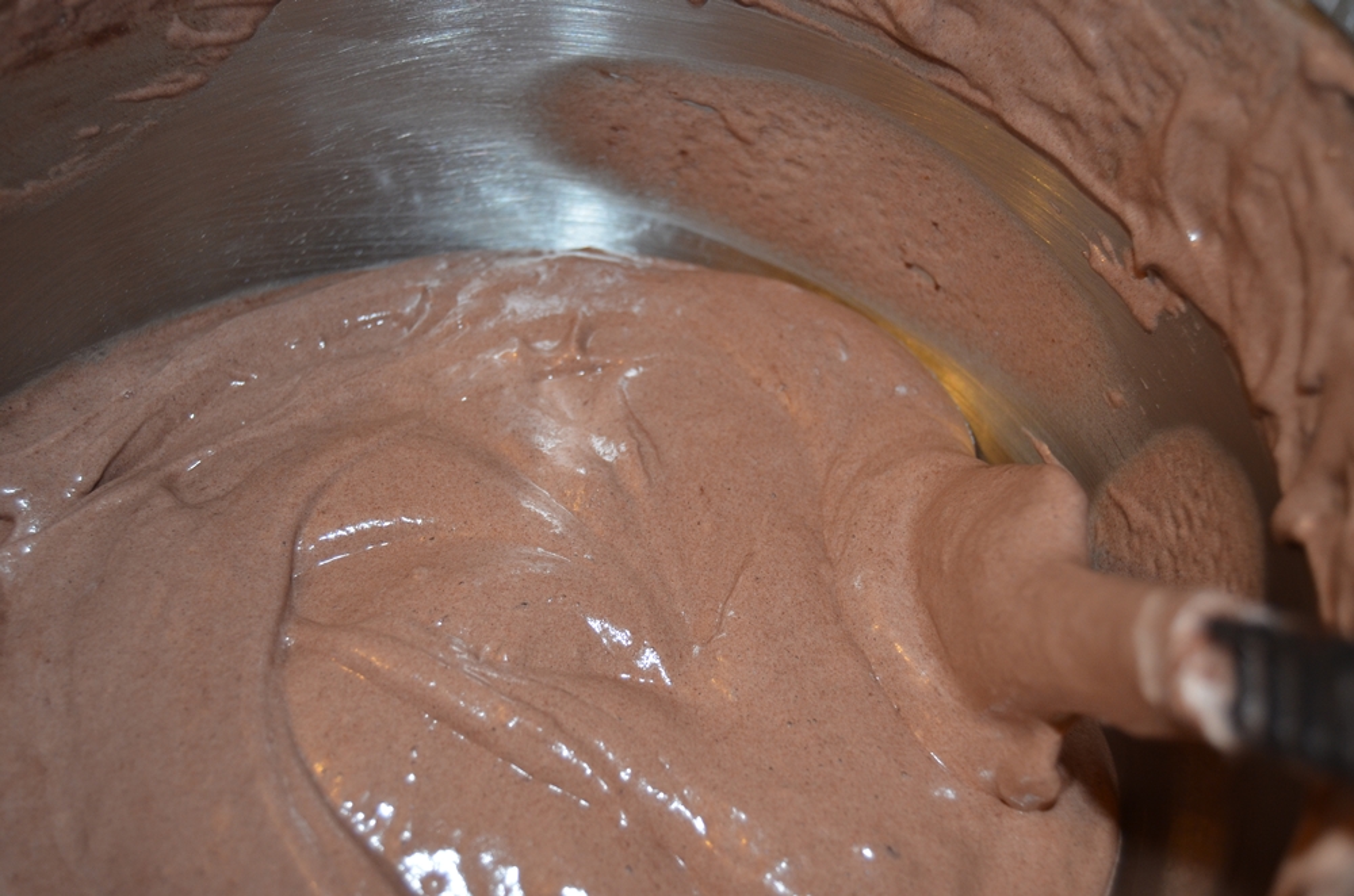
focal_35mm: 42
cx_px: 677
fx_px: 1576
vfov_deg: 31.7
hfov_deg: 46.5
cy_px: 448
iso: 560
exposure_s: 1/60
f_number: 4
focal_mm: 28
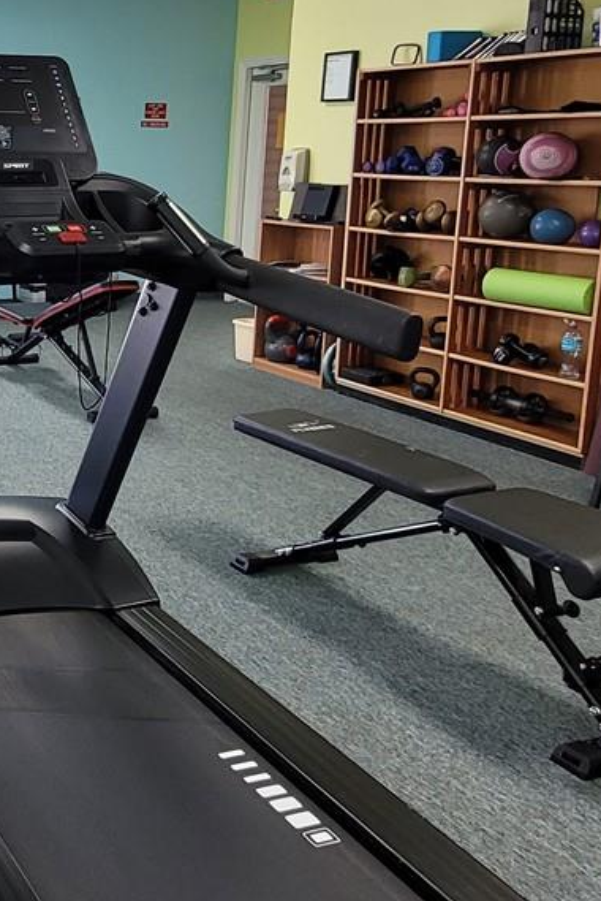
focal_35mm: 38
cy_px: 309
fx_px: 950
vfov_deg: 49.9
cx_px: -134
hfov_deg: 29.7
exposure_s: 1/60
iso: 100
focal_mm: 1.74
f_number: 2.2
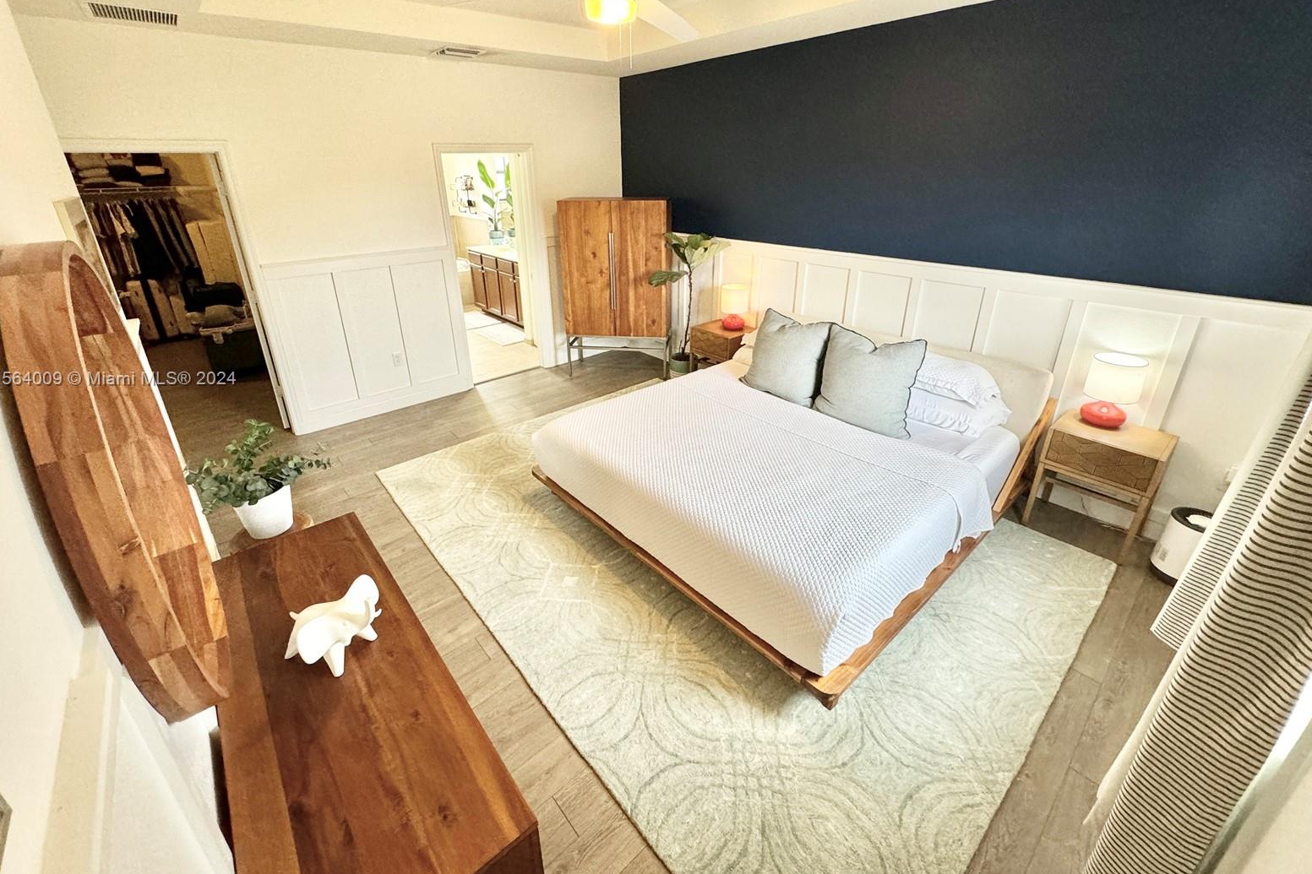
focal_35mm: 15
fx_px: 547
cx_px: 642
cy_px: 380
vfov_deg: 76.9
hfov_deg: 100.4
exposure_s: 1/120
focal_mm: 2.22
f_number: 2.2
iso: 250
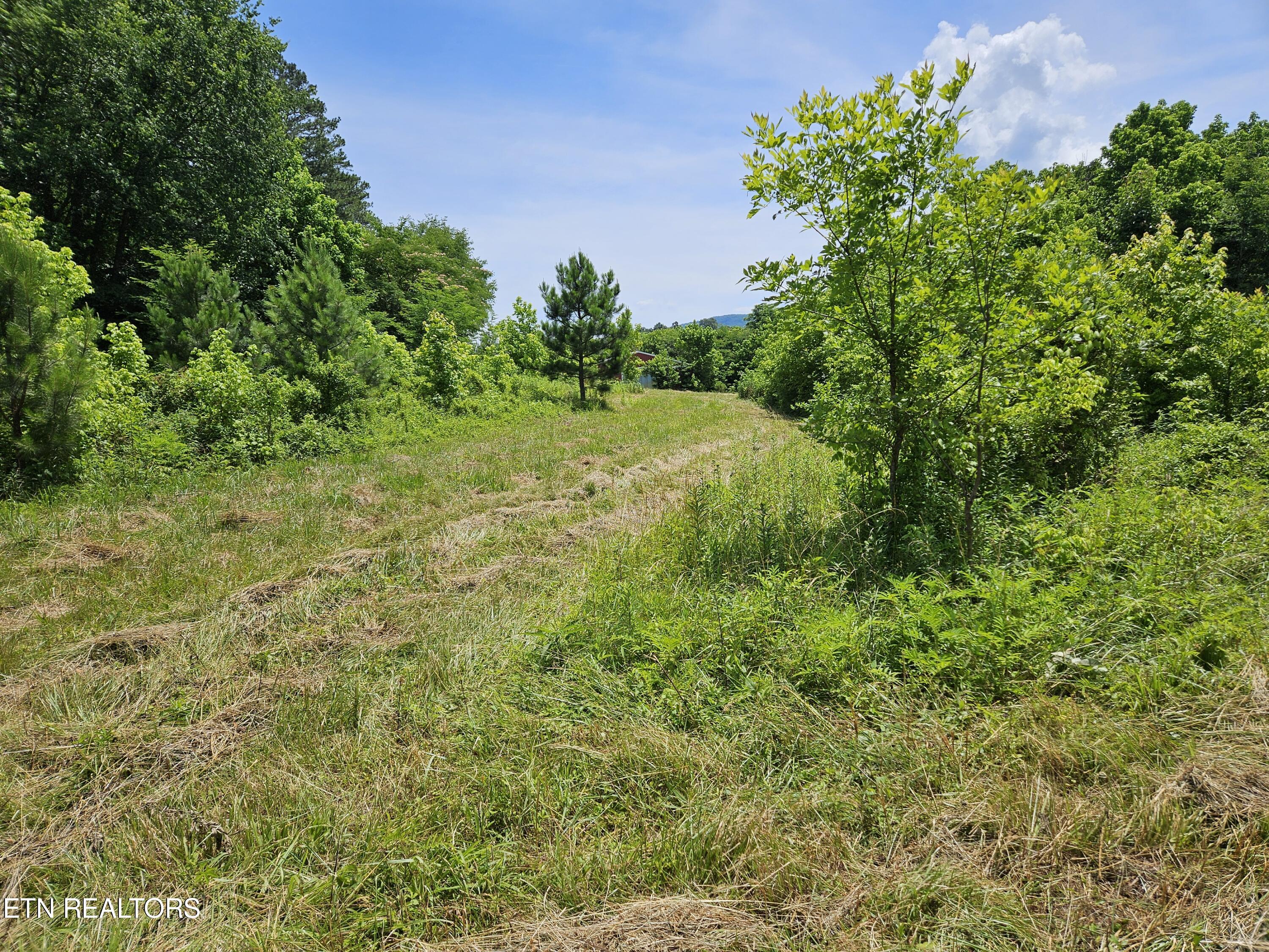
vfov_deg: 58.9
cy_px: 476
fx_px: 843
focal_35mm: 23
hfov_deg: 73.9
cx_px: 634
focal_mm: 5.4
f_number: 1.8
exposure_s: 1/2913
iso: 25
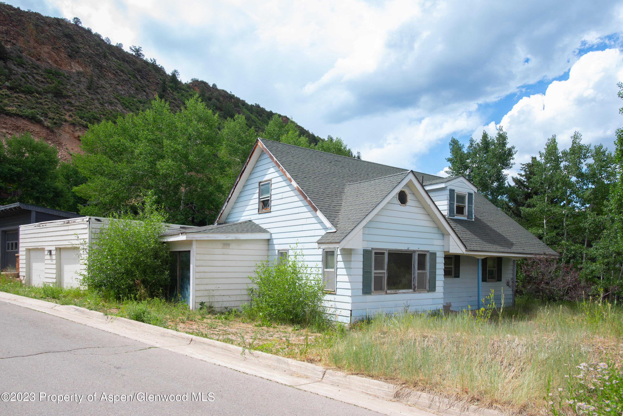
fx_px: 433
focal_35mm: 25
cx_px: 312
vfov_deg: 51.3
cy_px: 208
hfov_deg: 71.5
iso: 400
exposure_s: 1/640
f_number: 7.1
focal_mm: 25
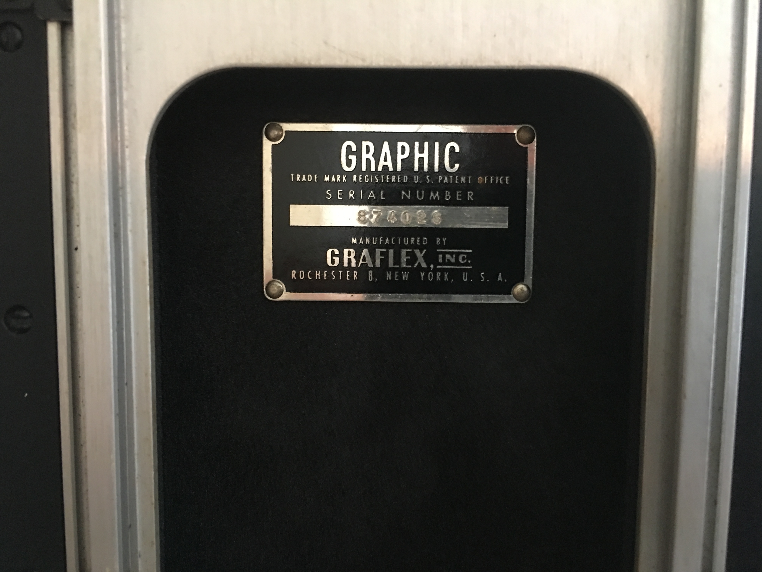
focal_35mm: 29
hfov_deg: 61.7
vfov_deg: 48.2
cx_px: 381
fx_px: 638
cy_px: 286
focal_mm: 4.15
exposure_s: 1/4
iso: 64
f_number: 2.2
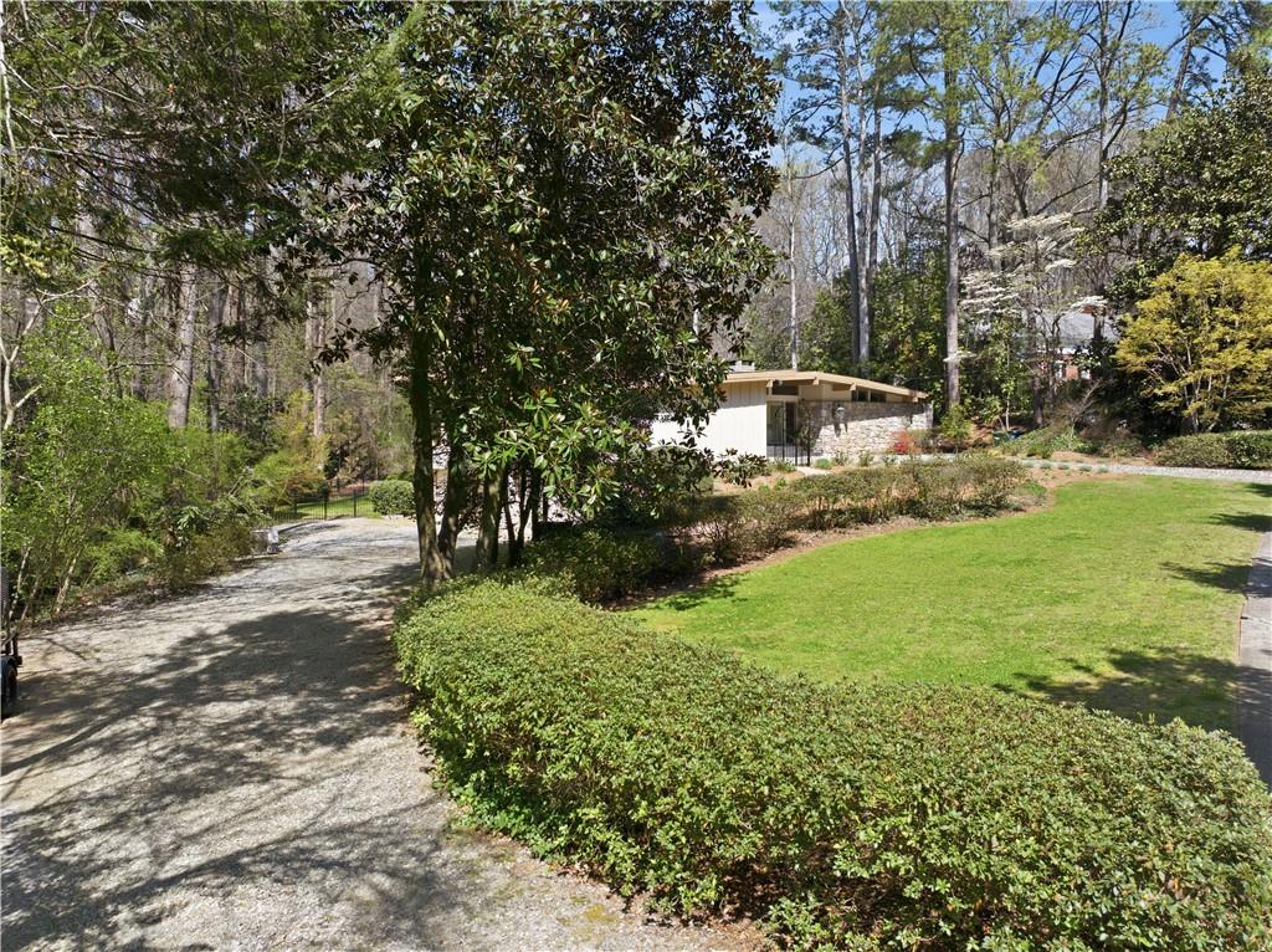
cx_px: 636
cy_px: 476
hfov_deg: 71.6
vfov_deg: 56.7
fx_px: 881
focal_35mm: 24
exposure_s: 1/1000
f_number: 2.8
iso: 110
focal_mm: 12.3
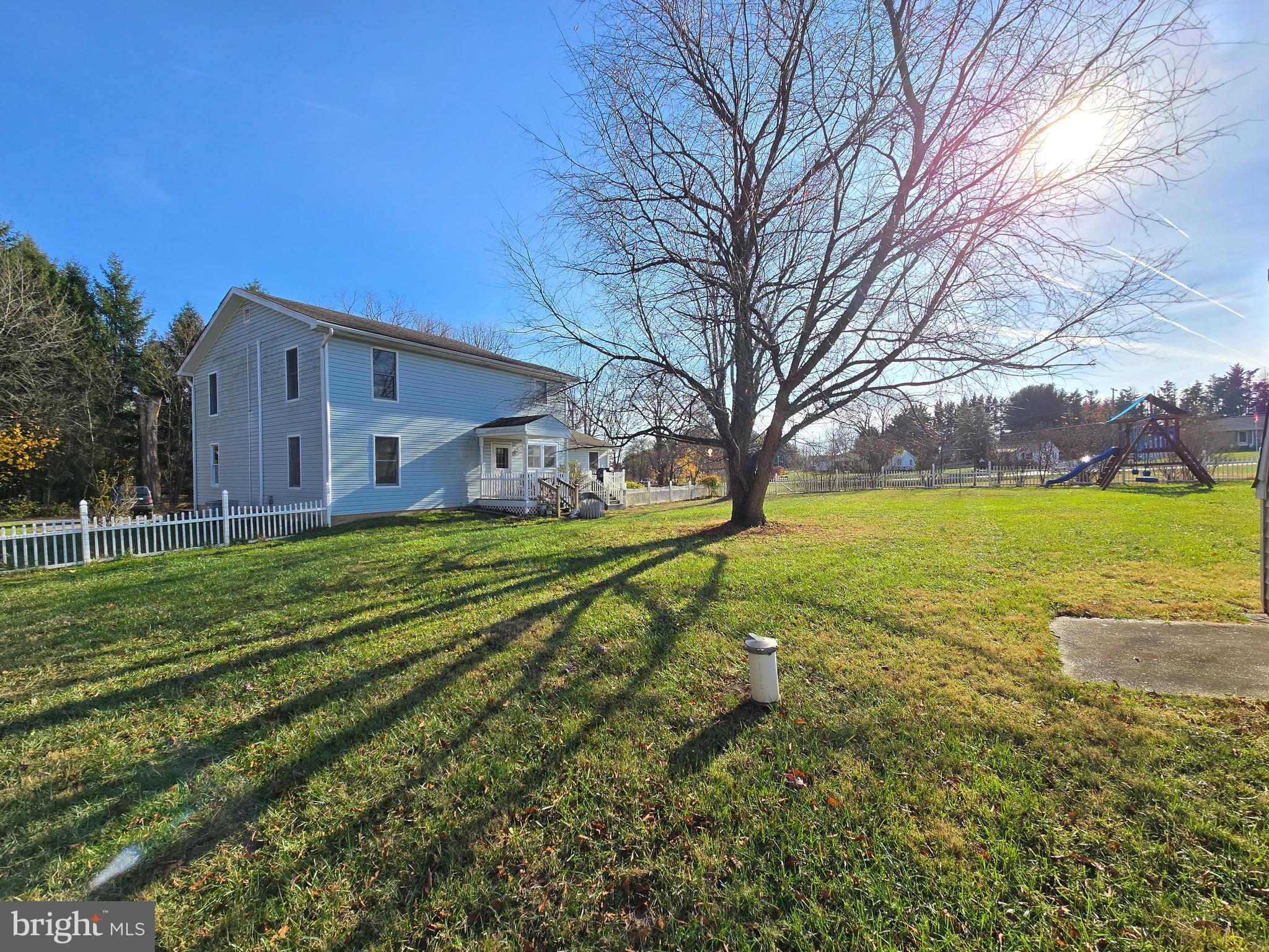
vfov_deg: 89.9
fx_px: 477
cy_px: 476
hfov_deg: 106.2
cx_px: 634
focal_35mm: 13
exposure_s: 1/1659
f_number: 2.2
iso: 50
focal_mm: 2.2
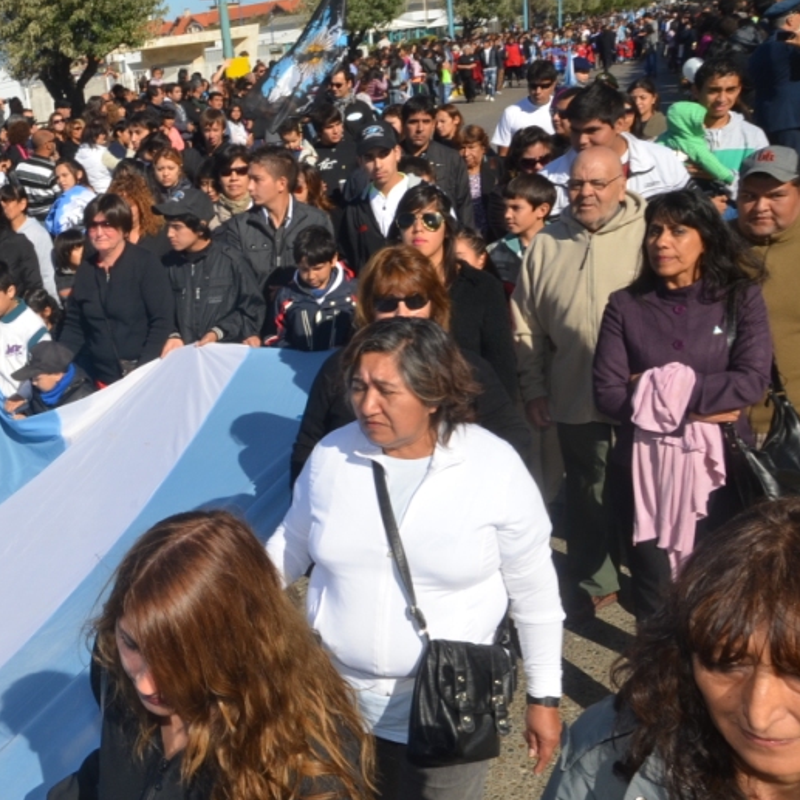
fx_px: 1120
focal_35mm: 43
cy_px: 415
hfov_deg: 35.8
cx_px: 17
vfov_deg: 39.3
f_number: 22
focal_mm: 17
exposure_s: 1/250
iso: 400
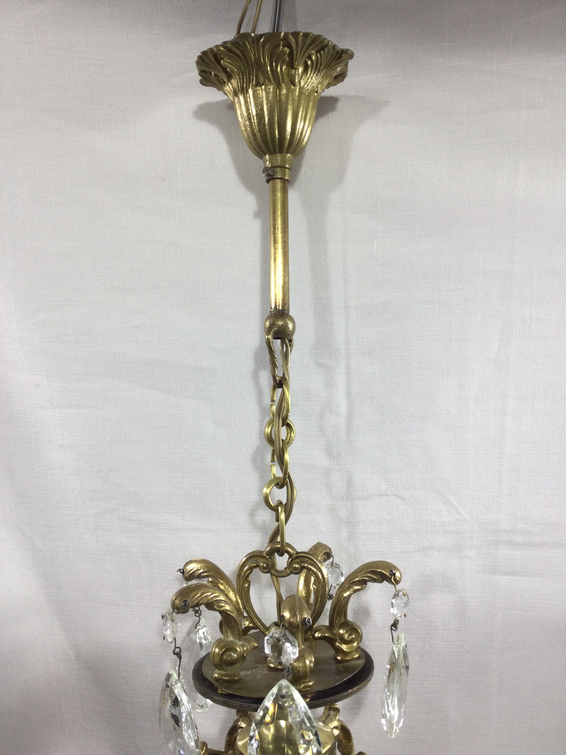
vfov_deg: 58.4
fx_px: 676
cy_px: 378
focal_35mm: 31
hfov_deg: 45.4
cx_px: 283
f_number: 2.4
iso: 25
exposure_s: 1/50
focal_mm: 3.3
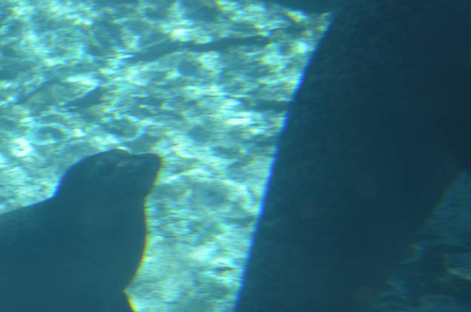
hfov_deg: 9.9
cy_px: 177
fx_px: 2693
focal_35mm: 206
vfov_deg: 6.6
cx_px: 7
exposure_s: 1/125
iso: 400
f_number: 5.6
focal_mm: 55
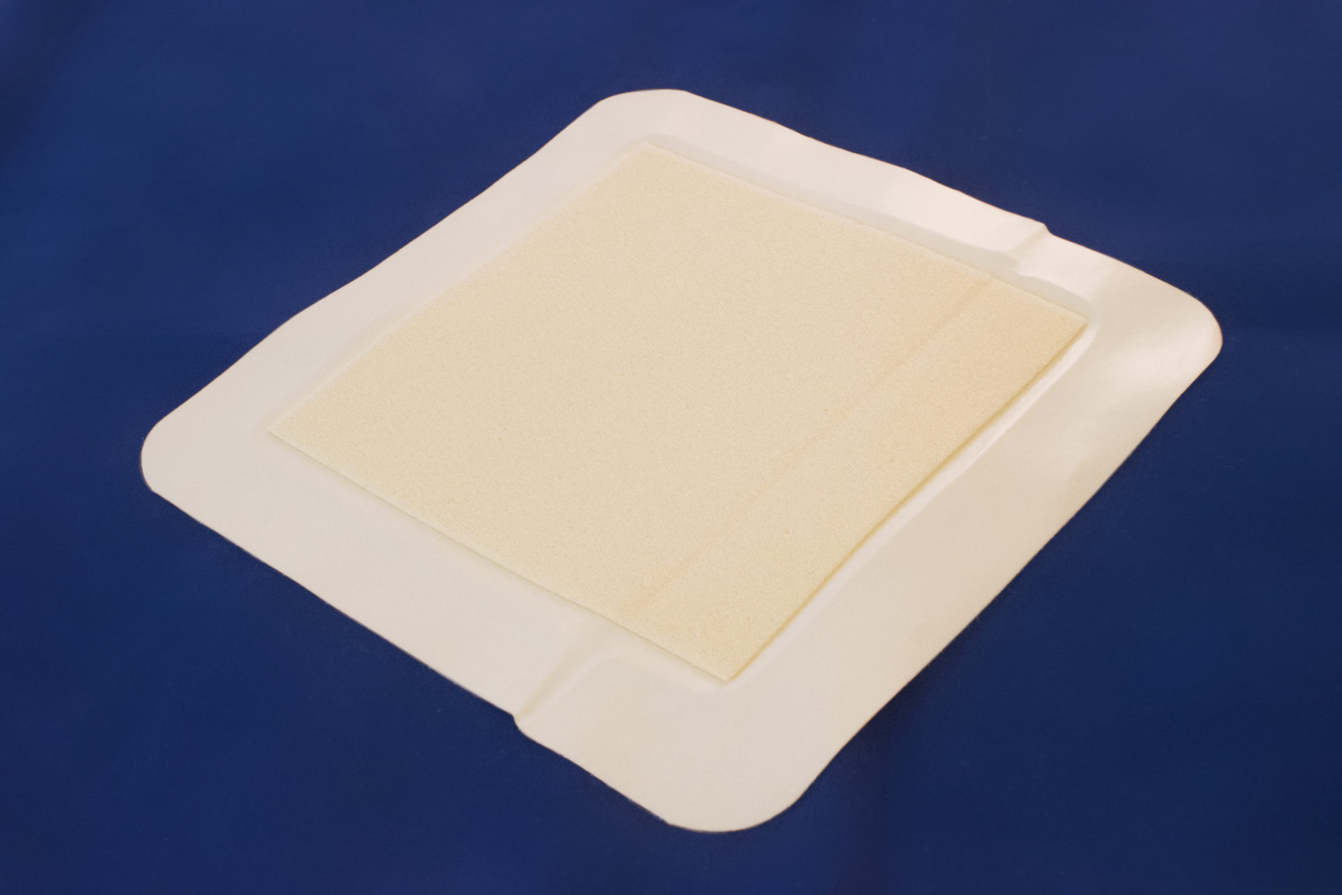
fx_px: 1957
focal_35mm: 52
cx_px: 671
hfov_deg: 37.9
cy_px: 448
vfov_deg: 25.8
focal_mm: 35
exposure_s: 1/30
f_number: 22
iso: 1600
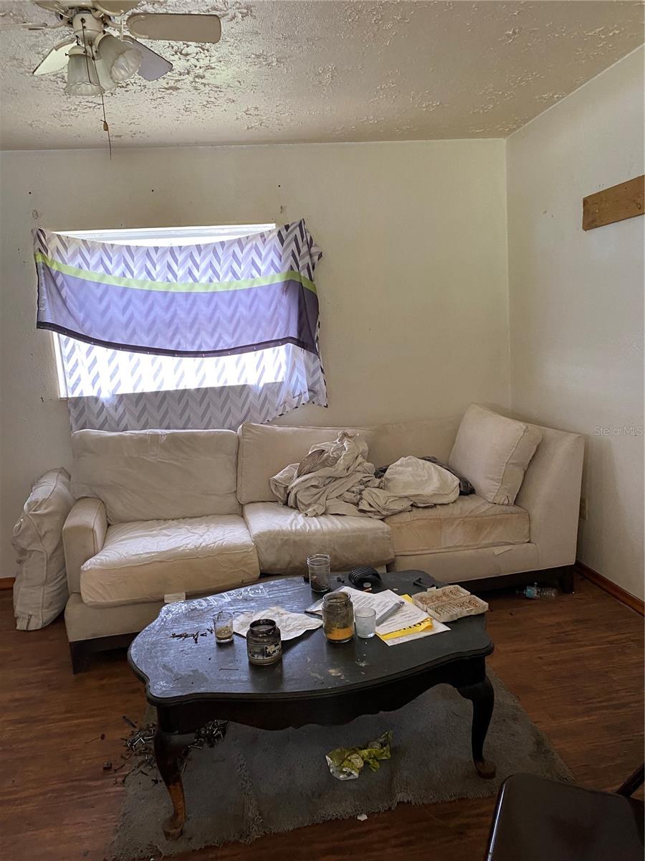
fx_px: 646
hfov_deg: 53.1
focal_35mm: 26
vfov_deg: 67.3
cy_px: 430
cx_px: 322
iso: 320
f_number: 1.8
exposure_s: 1/60
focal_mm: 4.25
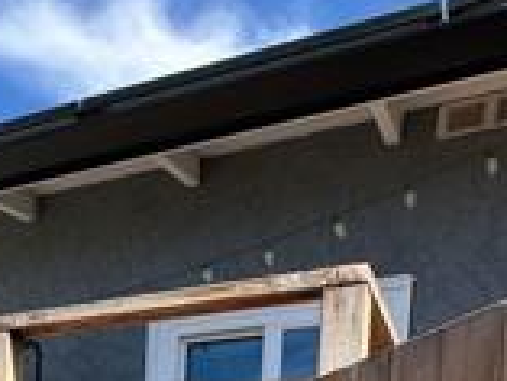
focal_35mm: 57
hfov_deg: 31.3
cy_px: 649
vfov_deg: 20.1
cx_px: 3
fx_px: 835
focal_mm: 2.22
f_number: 2.2
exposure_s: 1/1006
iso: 40
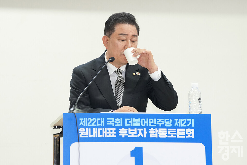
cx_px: 124
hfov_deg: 18.4
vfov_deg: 12.3
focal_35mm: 111
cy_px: 82
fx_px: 762
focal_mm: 111
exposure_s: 1/200
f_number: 4.5
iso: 3200
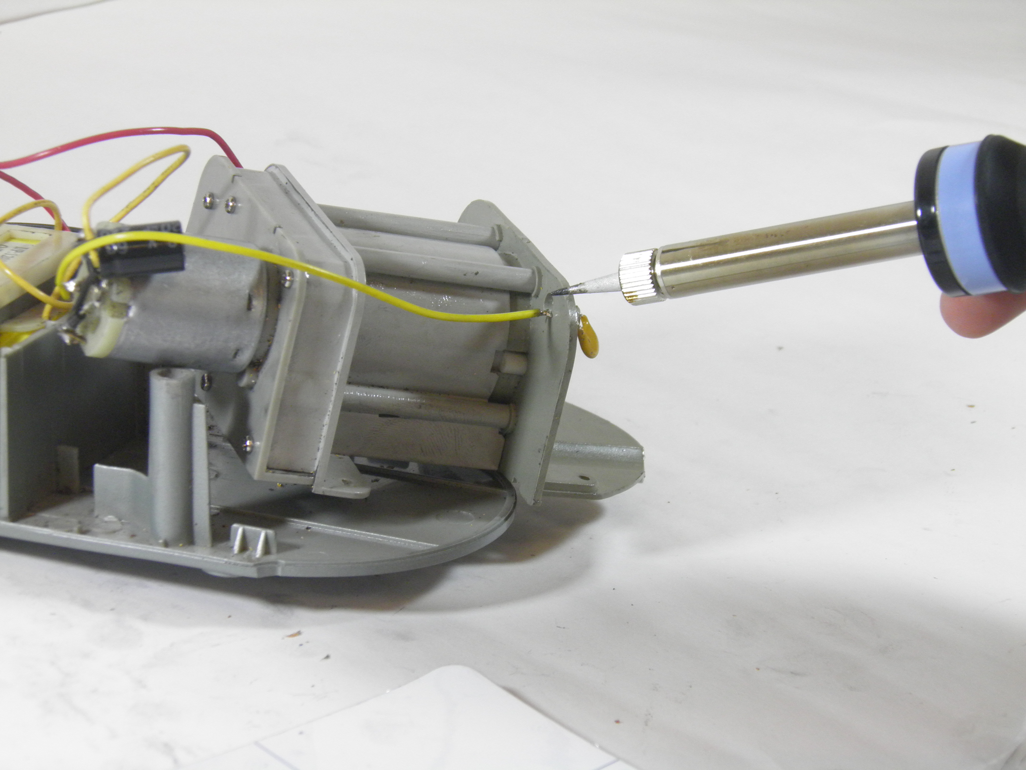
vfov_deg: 10.5
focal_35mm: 141
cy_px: 385
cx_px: 513
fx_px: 4179
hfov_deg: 14.0
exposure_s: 1/60
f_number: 4
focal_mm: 25.4
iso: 200
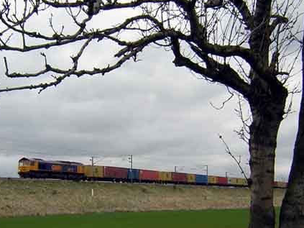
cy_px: 150
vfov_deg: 20.6
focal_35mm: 71
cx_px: 121
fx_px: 623
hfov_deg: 27.3
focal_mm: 5.2
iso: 100
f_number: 5.4
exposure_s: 1/185
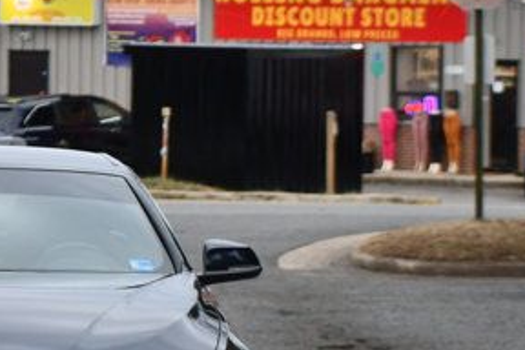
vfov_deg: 5.9
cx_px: -36
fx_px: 3398
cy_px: 274
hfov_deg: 8.8
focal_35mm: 233
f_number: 4.5
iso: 720
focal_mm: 70
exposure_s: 1/250
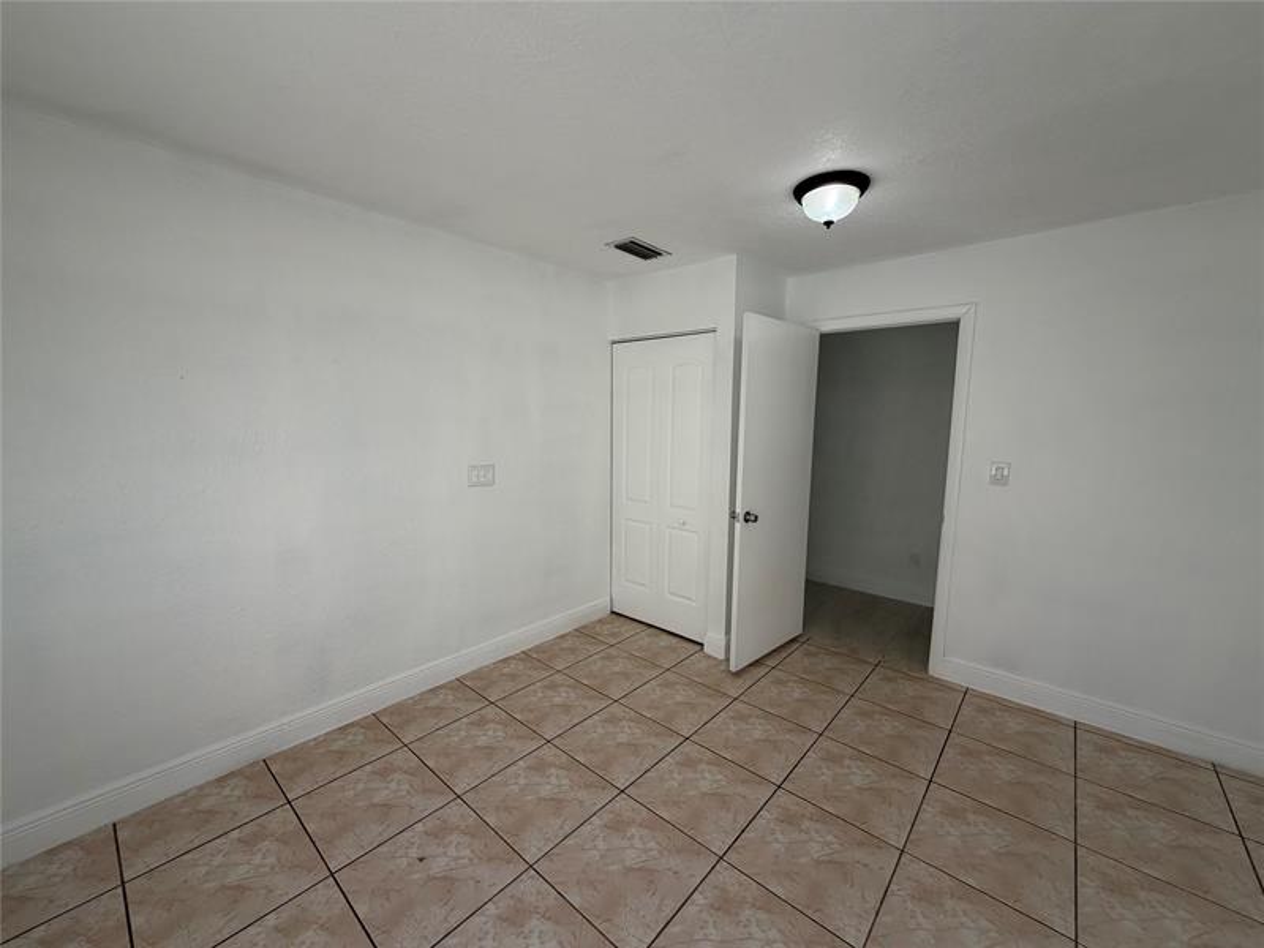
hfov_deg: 102.1
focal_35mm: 14
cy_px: 474
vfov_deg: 85.7
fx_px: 511
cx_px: 632
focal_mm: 2.22
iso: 50
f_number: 2.2
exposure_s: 1/165
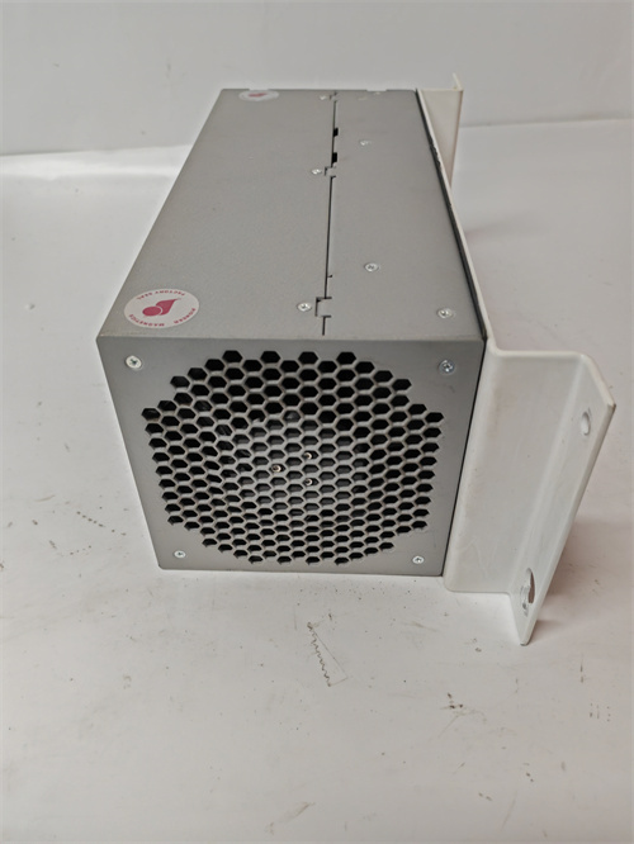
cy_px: 422
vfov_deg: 65.3
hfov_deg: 51.4
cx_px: 317
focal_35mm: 27
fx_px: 659
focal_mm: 6.12
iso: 1000
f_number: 1.9
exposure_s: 1/100
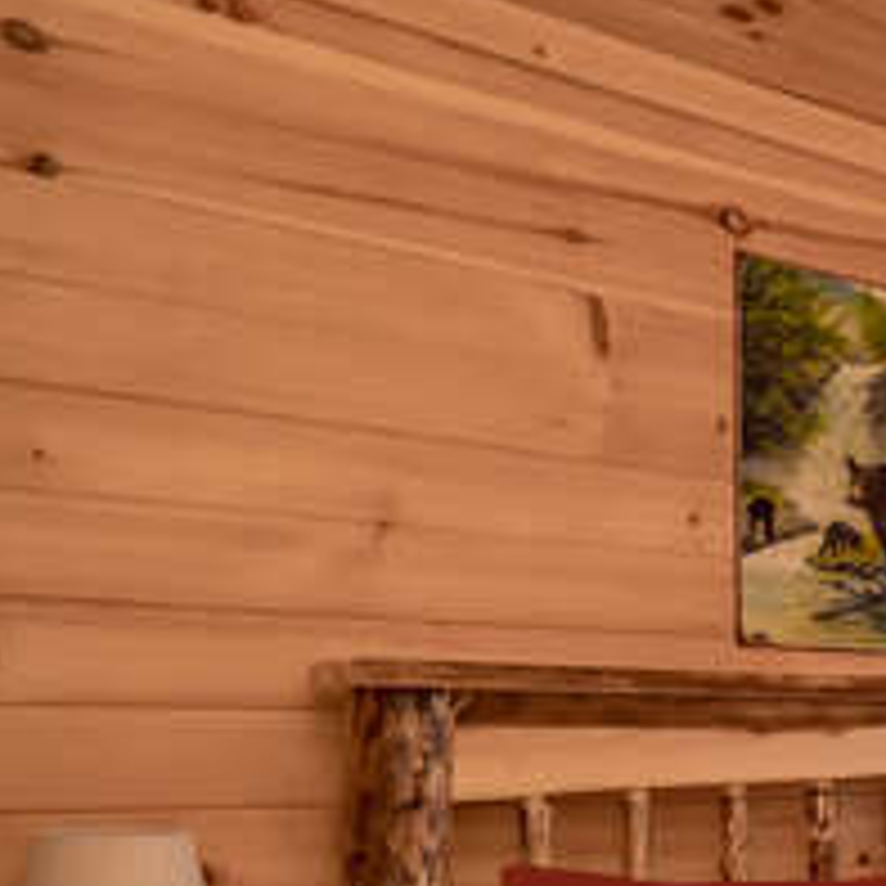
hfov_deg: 22.0
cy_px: 810
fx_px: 1535
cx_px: 1538
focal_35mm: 53
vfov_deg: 30.7
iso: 500
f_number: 9
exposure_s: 1/160
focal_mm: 16
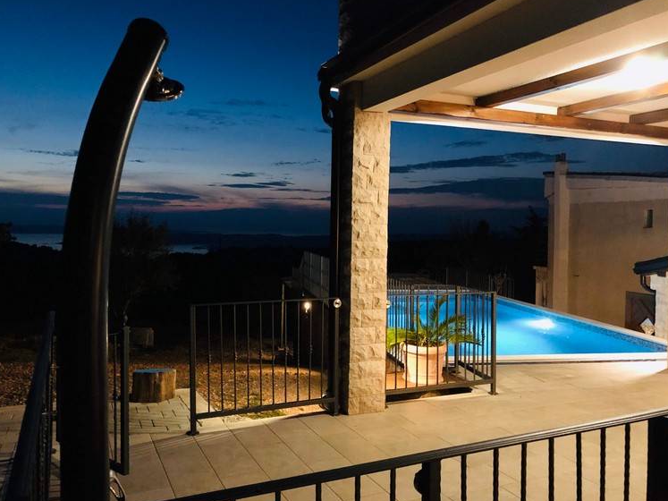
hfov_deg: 60.0
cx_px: 321
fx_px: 579
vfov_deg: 46.8
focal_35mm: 30
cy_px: 244
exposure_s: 1/4
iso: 250
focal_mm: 3.99
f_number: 1.8
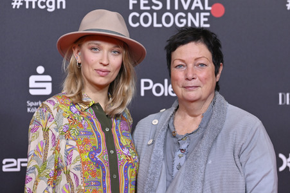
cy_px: 96
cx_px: 145
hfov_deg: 17.7
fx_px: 934
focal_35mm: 116
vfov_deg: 11.8
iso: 640
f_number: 4
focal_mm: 116
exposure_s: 1/200
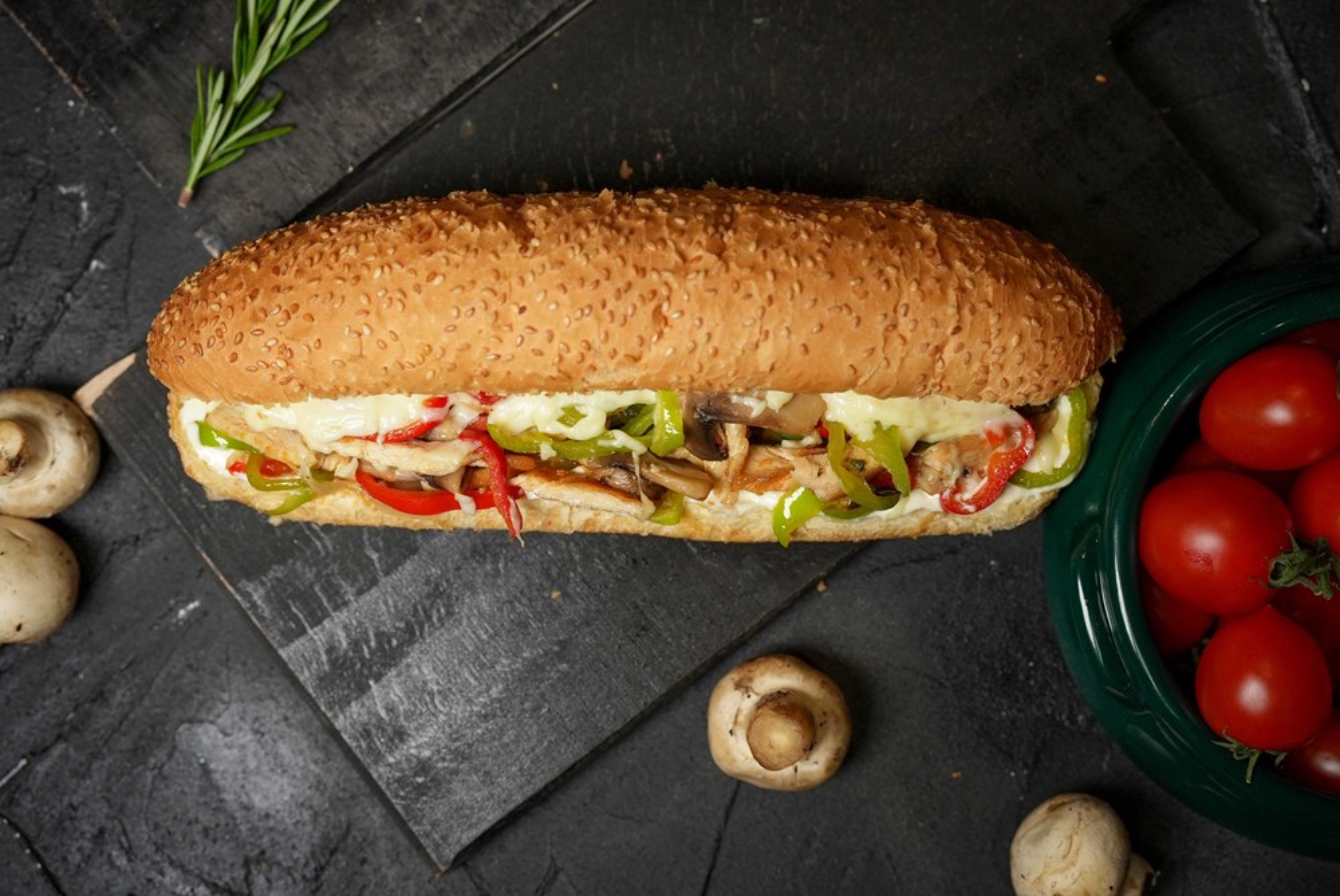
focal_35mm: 50
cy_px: 448
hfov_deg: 39.6
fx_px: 1862
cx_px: 670
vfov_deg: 27.0
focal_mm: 50
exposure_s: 1/160
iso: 1250
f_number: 4.5
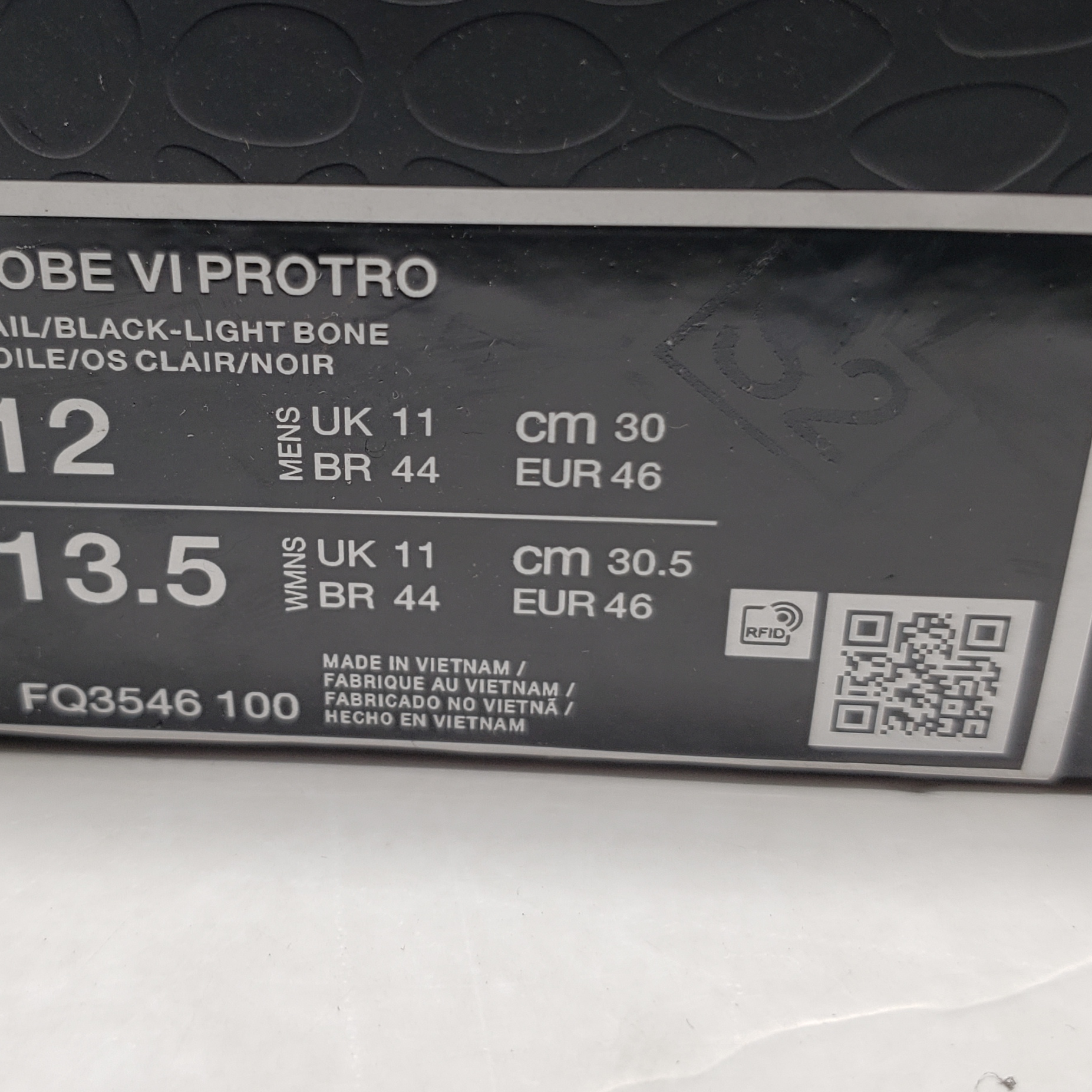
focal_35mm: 50
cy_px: 444
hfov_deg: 33.7
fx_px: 1785
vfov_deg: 33.9
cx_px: 372
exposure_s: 1/252
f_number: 1.5
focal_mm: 4.3
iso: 50
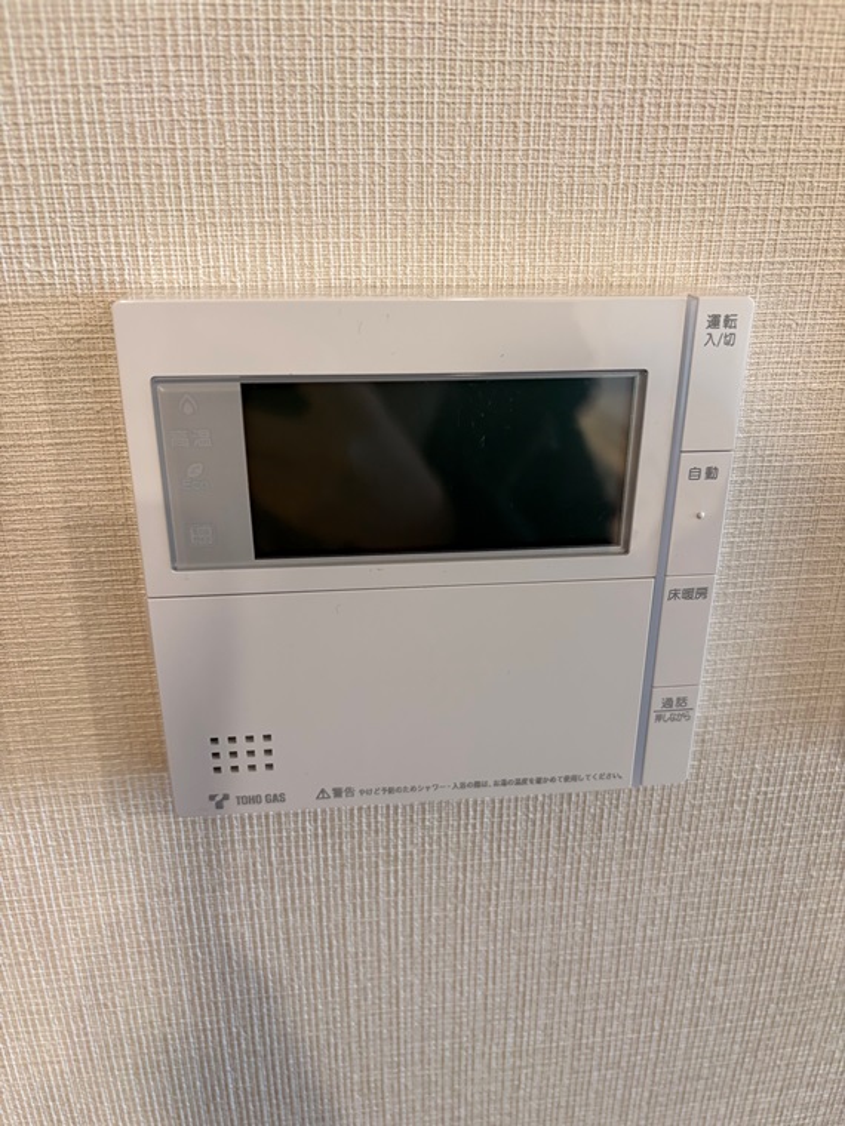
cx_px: 422
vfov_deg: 67.3
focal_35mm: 26
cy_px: 563
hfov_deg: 53.1
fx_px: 846
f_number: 1.6
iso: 160
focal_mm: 5.96
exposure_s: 1/60
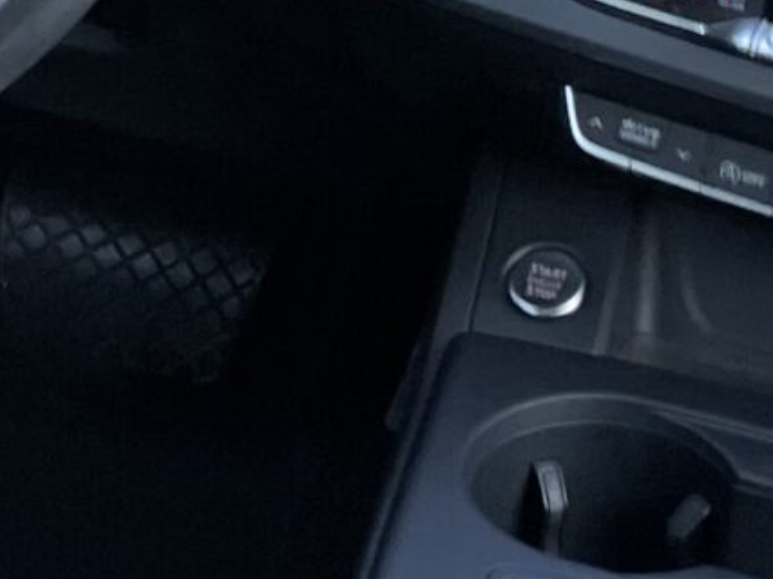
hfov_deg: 12.5
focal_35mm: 156
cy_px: -52
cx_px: -74
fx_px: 3483
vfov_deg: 9.4
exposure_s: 1/112
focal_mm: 4.2
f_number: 1.6
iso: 125
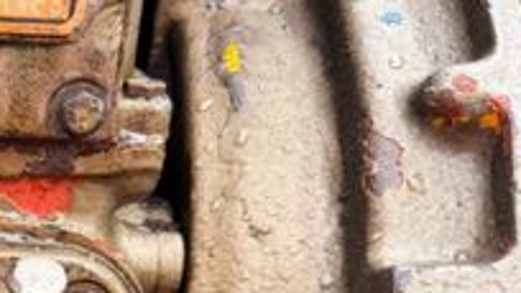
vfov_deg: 15.3
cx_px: -212
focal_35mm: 77
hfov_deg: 23.3
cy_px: 321
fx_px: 1064
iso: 64
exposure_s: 1/257
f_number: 1.78
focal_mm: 6.76
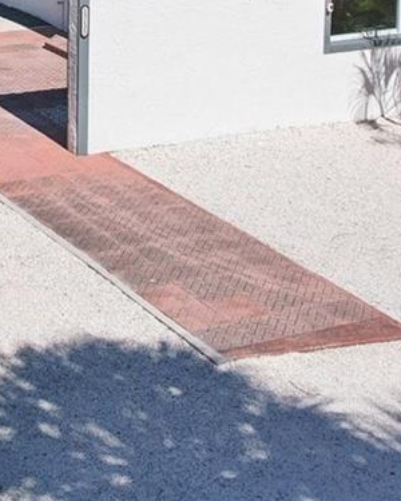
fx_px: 1305
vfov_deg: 20.7
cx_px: -103
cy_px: -45
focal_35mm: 88
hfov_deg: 16.6
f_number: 2.8
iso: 100
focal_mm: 8.4
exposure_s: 1/5000
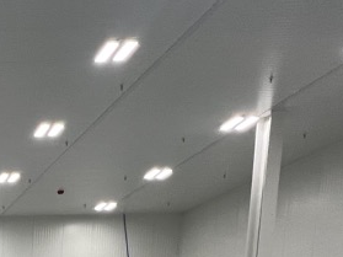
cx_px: -210
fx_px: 555
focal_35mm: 56
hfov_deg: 24.2
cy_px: 433
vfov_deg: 20.4
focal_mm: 1.57
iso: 80
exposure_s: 1/120
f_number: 1.8
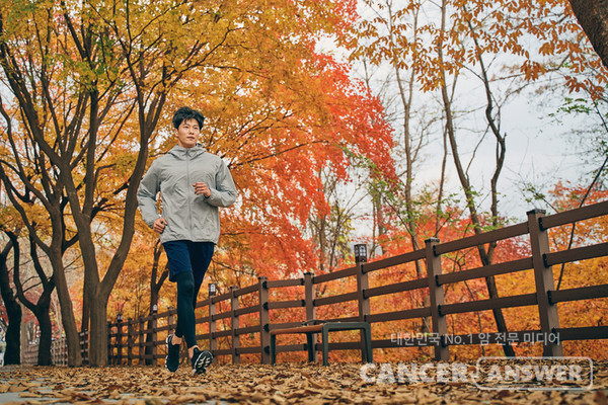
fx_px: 625
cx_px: 304
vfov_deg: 35.9
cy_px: 202
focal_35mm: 37
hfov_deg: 51.9
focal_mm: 37
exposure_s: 1/1000
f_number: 2.8
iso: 640
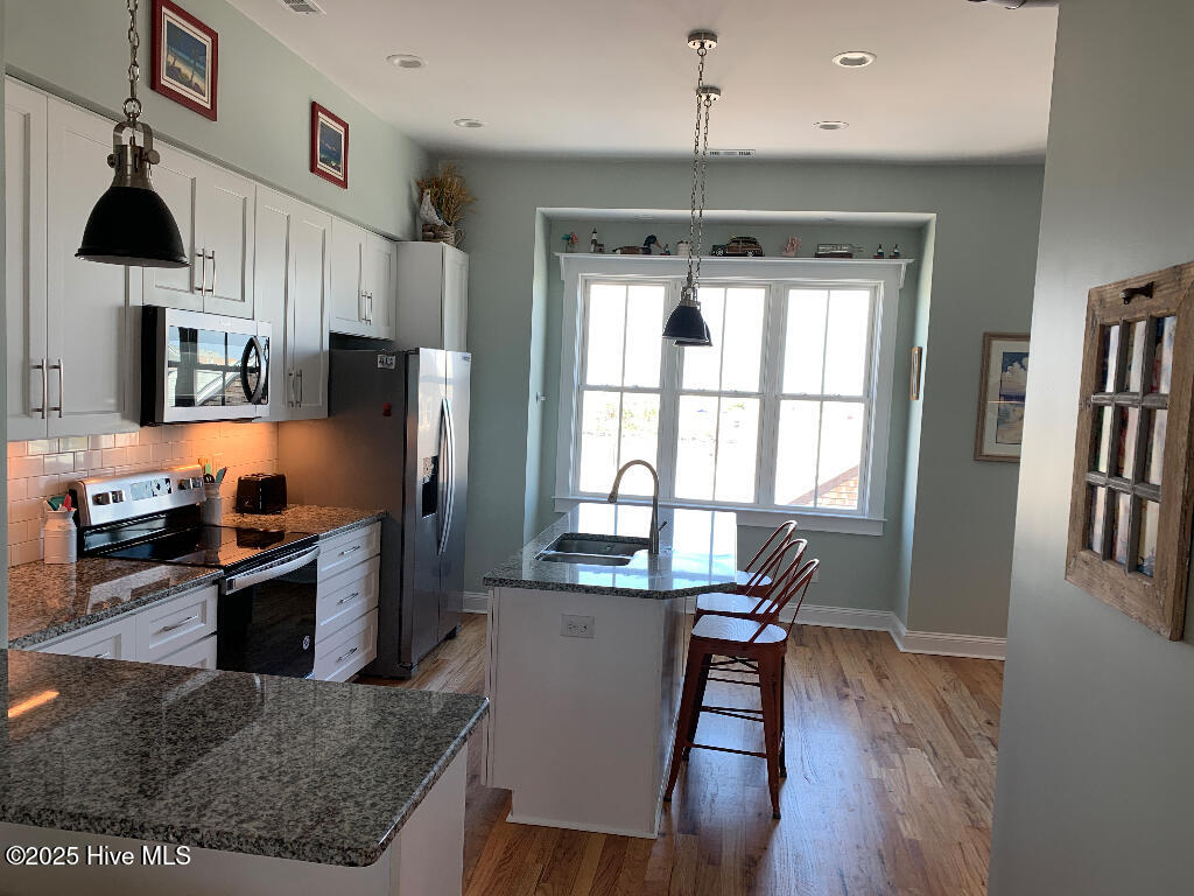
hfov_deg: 67.3
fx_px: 897
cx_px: 597
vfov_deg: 53.1
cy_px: 448
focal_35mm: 26
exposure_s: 1/120
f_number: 1.8
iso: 50
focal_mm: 4.25
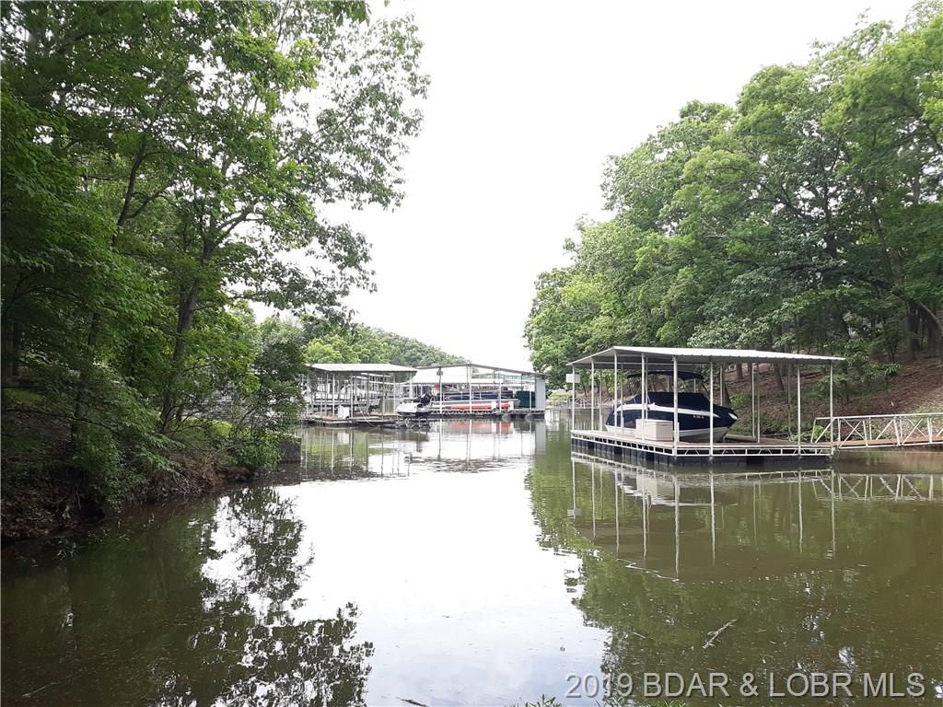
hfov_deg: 63.4
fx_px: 763
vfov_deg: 49.7
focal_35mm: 28
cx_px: 472
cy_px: 354
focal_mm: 3.7
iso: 40
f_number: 1.7
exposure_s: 1/376
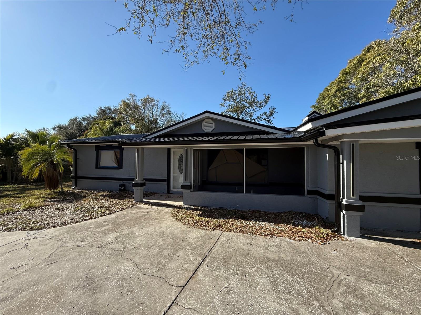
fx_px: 170
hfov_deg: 102.1
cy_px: 158
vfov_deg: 85.7
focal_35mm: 14
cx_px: 210
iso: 64
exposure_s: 1/1167
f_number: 2.2
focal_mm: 2.22
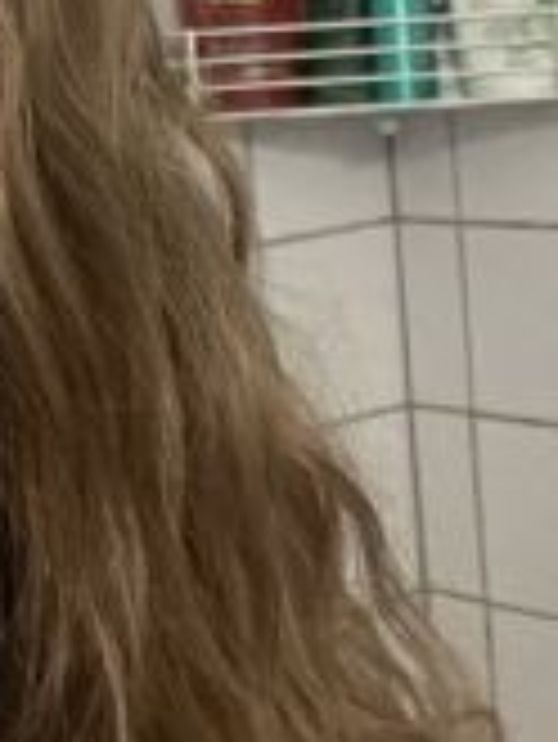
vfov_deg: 17.9
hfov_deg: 13.5
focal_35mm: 109
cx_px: 130
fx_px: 2340
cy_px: 189
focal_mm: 2.71
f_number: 2.2
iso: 320
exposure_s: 1/50
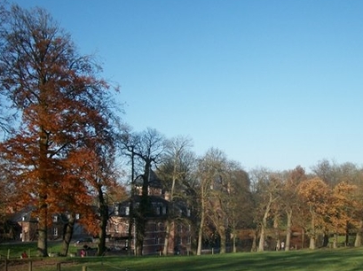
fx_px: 492
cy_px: 174
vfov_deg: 30.7
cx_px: 214
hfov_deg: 40.3
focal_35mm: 47
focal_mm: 5.7
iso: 80
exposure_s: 1/125
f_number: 8.8
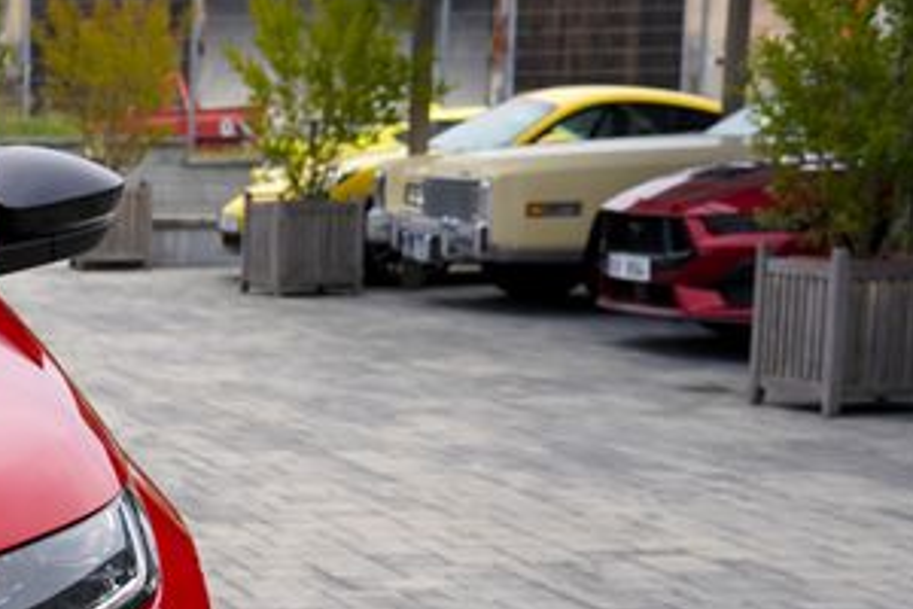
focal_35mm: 116
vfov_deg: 11.7
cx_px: -627
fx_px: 2942
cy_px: 588
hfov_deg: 15.6
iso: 100
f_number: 5
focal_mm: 34
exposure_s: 1/125
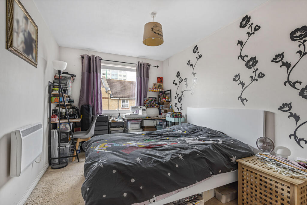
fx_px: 137
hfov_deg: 96.7
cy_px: 102
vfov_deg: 73.8
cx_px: 154
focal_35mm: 16
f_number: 8
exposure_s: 1/13
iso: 100
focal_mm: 16
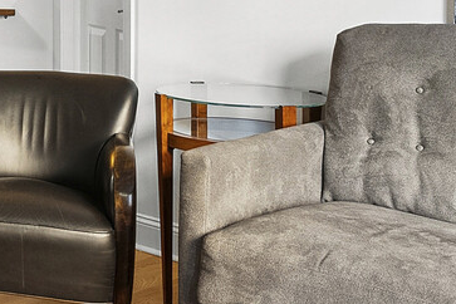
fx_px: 836
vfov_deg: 19.4
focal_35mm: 66
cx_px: -202
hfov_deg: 24.6
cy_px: -65
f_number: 16
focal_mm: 16
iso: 1600
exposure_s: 1/3.33
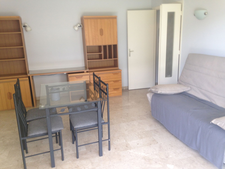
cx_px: 112
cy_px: 84
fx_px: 214
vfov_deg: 42.9
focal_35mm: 33
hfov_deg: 55.4
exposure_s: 1/24
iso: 50
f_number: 2.4
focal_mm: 4.12
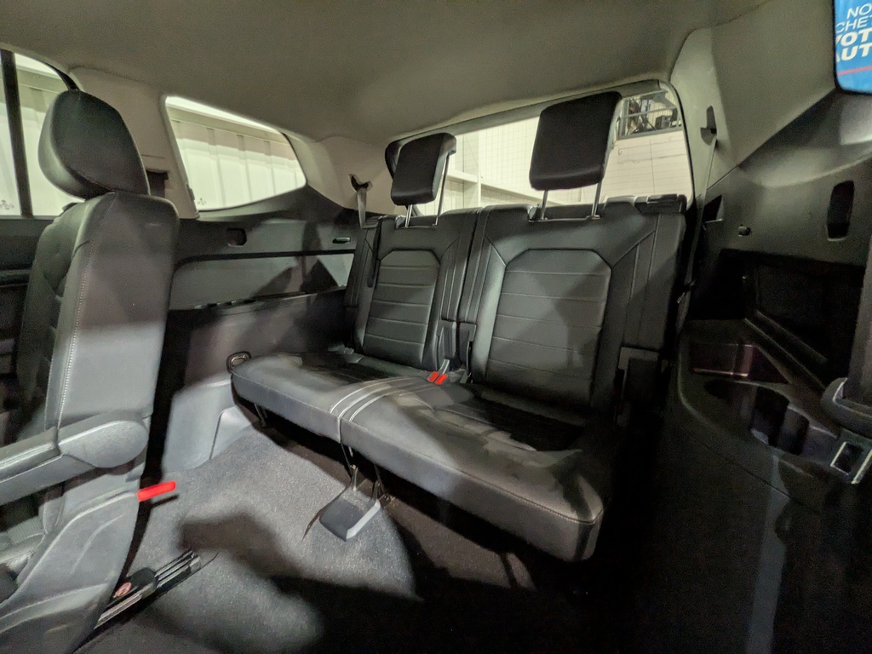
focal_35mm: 14
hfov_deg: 102.1
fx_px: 353
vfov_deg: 85.7
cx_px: 436
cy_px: 327
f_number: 2.2
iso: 331
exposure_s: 1/15
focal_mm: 1.83
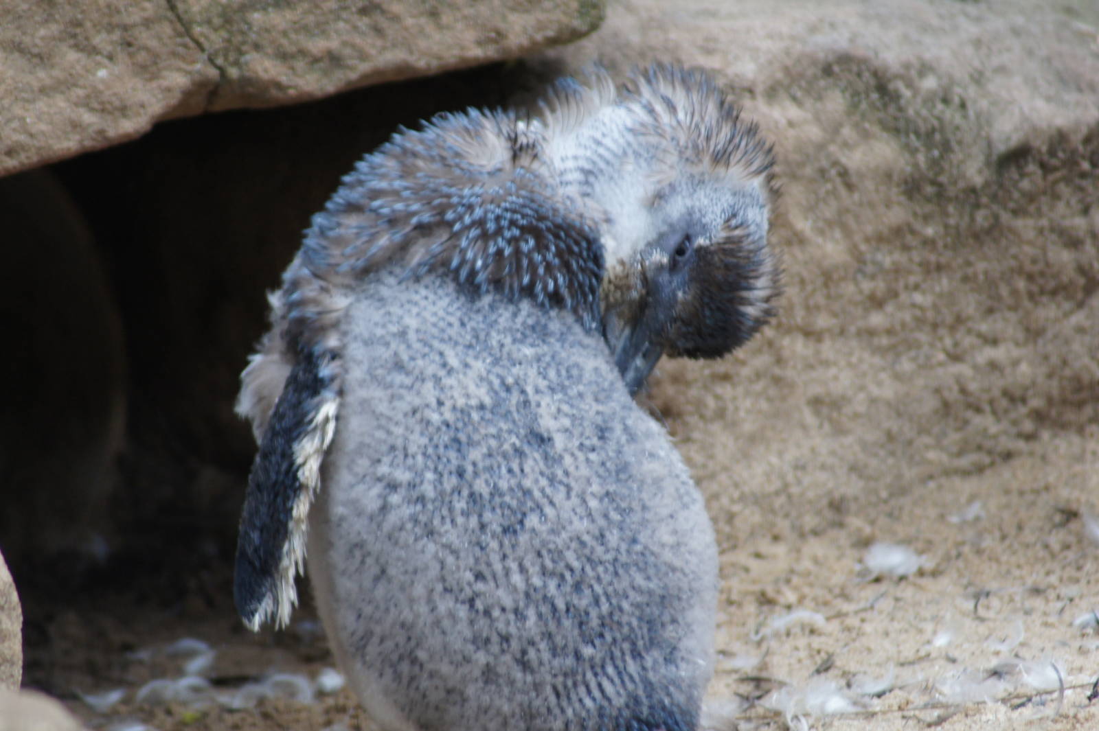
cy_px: 366
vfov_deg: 3.1
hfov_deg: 4.6
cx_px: 550
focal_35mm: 450
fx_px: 13730
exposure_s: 1/80
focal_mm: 300
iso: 400
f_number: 5.6
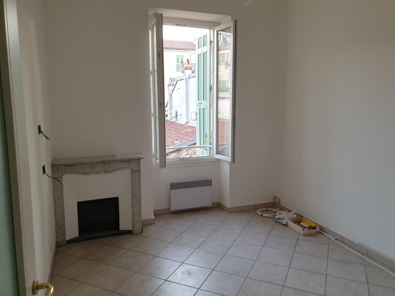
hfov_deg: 67.3
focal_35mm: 26
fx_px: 297
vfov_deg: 53.1
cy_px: 148
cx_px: 198
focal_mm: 4.3
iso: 125
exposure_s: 1/60
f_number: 2.4
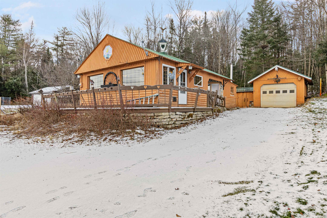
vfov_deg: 59.4
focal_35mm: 21
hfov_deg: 81.2
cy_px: 109
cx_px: 164
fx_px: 191
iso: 64
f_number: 8
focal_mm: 14
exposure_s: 1/40
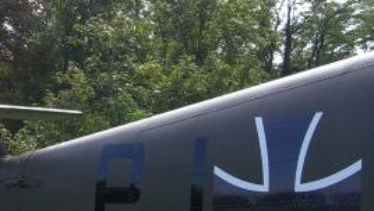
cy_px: 95
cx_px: 71
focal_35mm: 99
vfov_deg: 12.2
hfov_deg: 21.3
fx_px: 982
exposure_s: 1/320
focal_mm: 6.2
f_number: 4.3
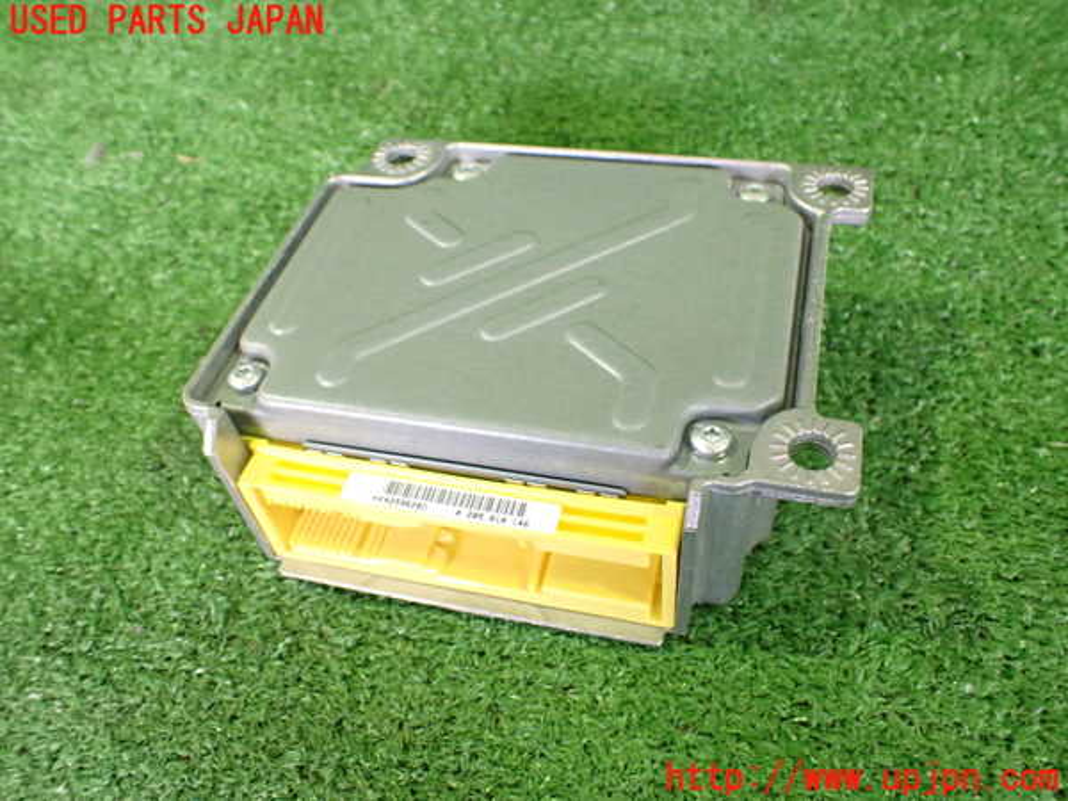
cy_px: 400
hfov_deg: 60.0
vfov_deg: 46.8
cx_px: 534
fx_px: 926
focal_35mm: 30
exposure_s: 1/50
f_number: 2.3
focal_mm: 5.4
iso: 800
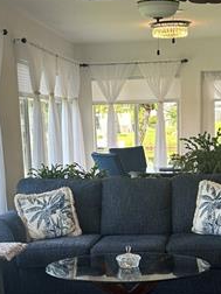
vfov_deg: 26.1
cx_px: 120
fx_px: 621
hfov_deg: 20.2
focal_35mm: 73
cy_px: 244
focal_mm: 6.86
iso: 80
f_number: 1.78
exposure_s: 1/120
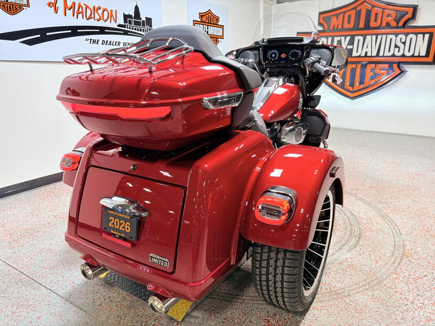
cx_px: 218
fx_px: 327
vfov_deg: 53.1
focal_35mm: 26
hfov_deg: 67.3
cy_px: 163
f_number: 1.6
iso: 80
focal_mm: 5.96
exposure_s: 1/112
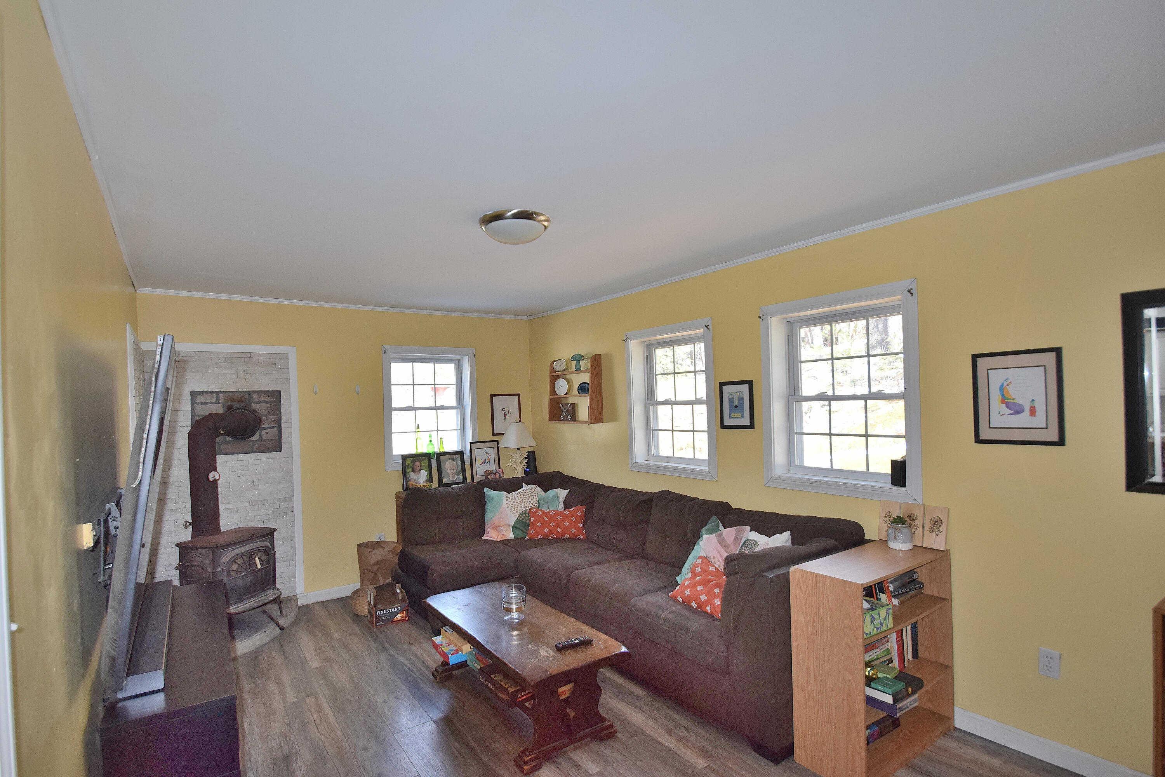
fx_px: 534
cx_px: 582
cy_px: 388
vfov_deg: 72.1
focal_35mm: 16
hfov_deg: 95.0
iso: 800
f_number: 5.6
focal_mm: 11
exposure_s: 1/125
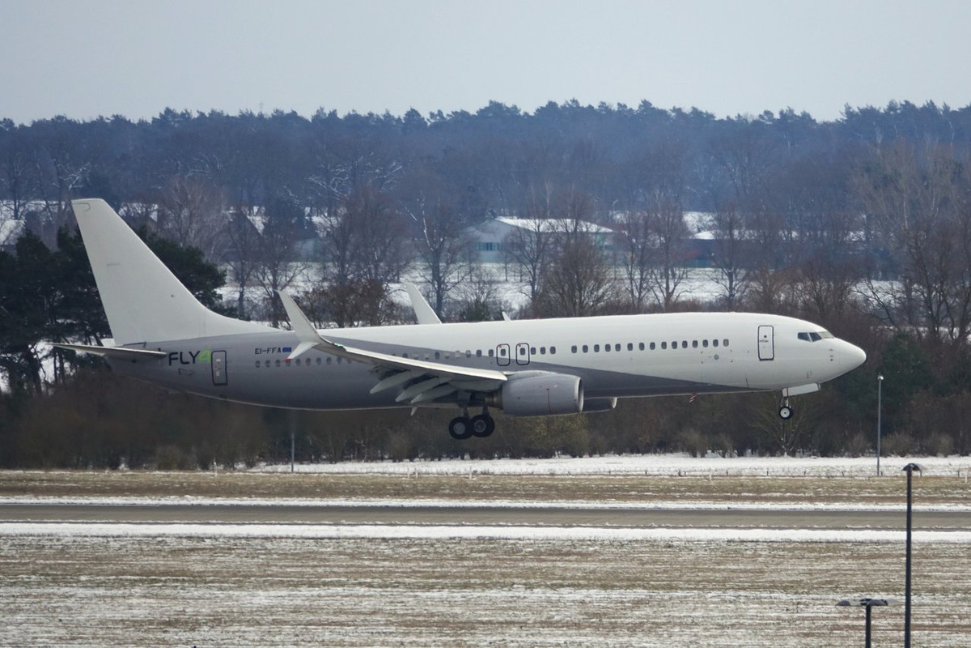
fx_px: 16182
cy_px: 324
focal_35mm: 600
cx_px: 486
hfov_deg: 3.4
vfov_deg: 2.3
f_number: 4
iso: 200
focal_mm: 220
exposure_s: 1/1000
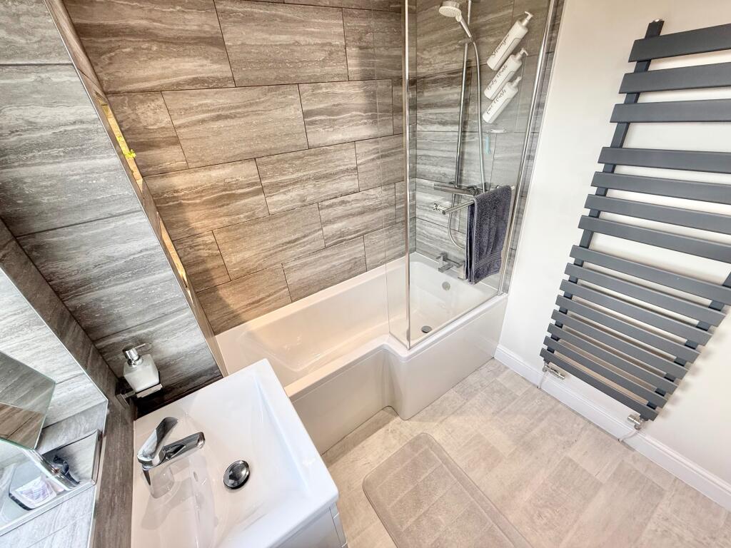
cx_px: 366
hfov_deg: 102.1
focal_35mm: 14
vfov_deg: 85.7
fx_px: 296
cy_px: 274
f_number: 2.2
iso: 125
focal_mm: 2.22
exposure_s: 1/100
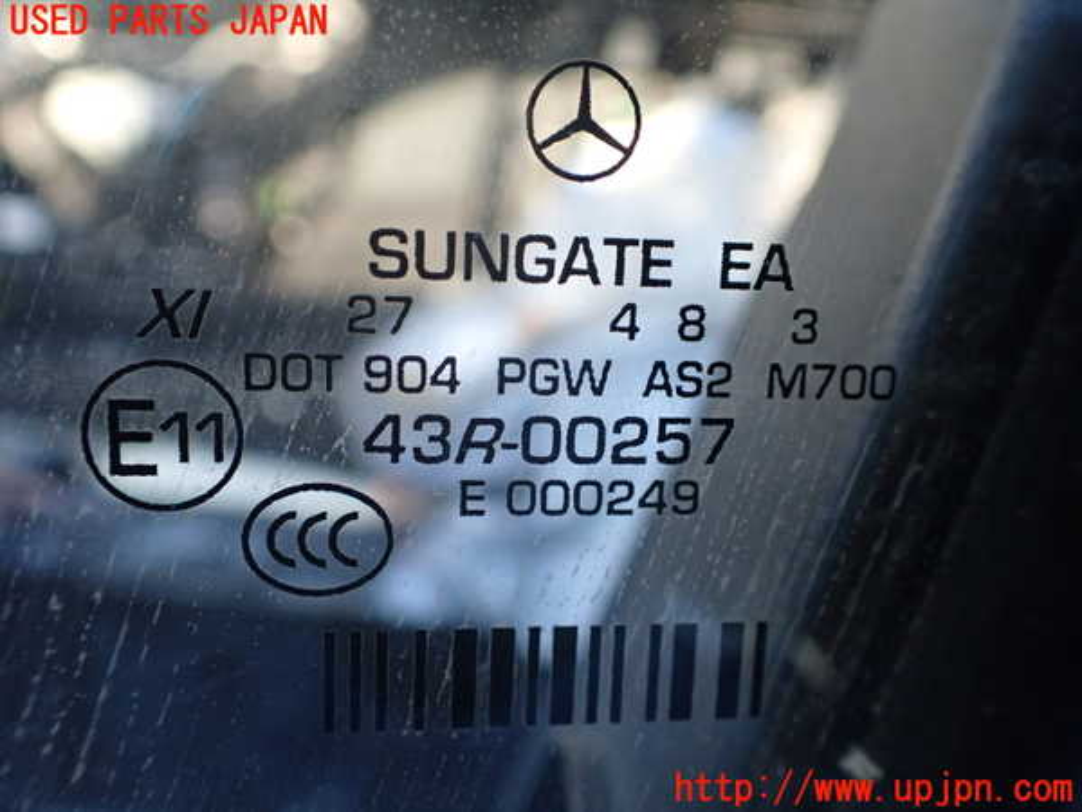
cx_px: 541
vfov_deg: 46.8
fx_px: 938
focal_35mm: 30
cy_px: 406
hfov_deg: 60.0
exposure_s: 1/125
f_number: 2.3
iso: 320
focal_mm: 5.4
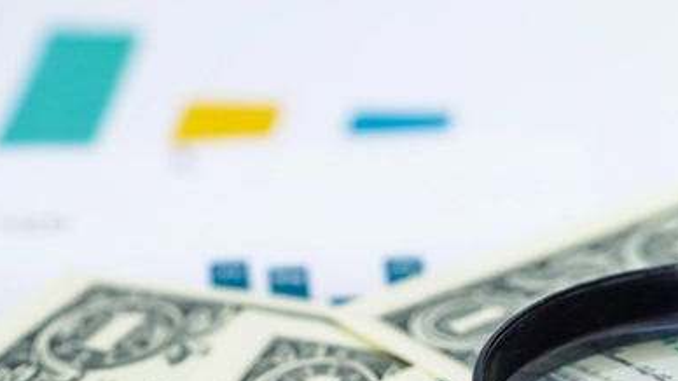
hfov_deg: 8.9
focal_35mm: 243
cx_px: 332
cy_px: 357
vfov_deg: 5.0
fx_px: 4367
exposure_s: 1/125
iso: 100
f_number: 4
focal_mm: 90
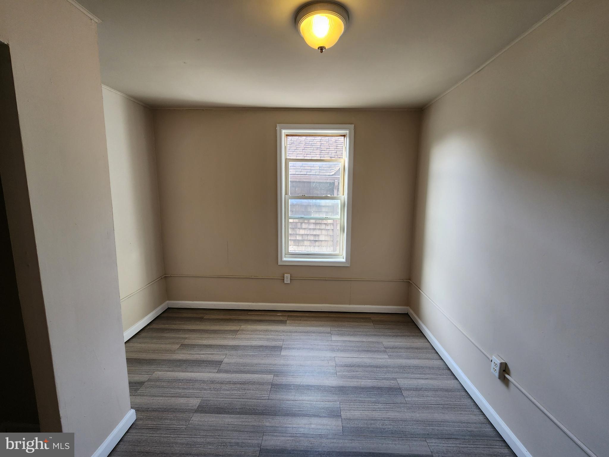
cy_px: 228
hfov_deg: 106.2
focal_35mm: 13
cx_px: 304
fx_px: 229
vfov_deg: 89.9
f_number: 2.2
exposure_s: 1/60
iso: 80
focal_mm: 2.2
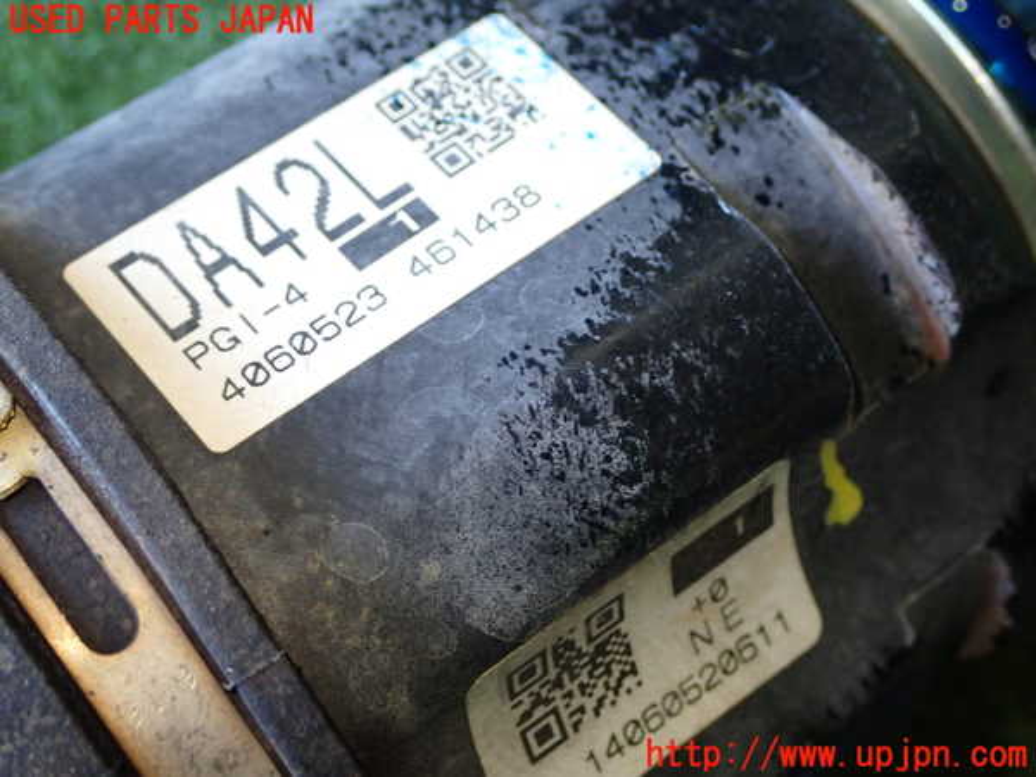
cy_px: 388
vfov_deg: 25.2
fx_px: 1736
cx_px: 518
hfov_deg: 33.2
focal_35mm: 58
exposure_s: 1/60
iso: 320
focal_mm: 10.35
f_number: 3.5
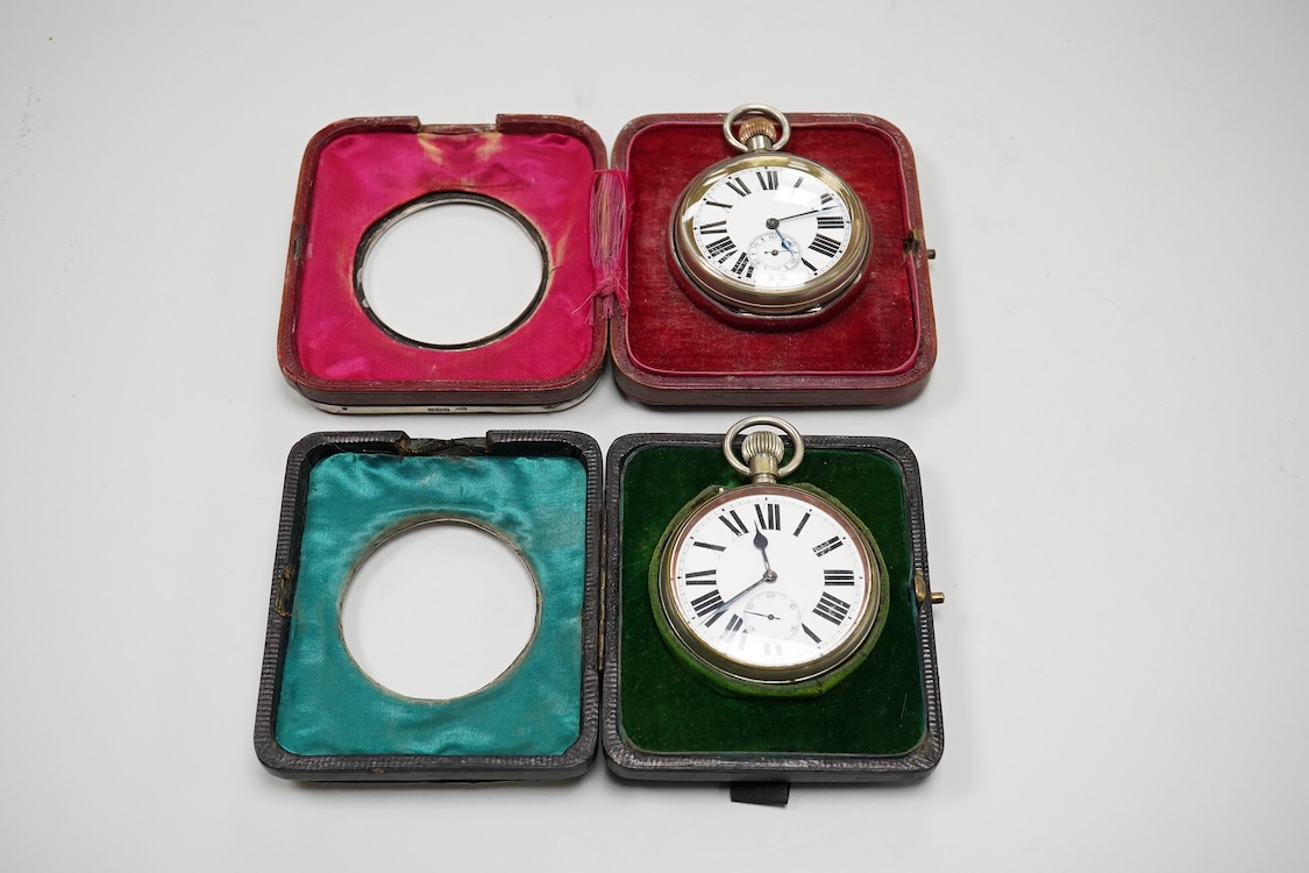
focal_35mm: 45
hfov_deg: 43.6
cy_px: 436
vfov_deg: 29.9
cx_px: 654
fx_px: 1636
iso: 2500
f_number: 8
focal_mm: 30
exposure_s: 1/400
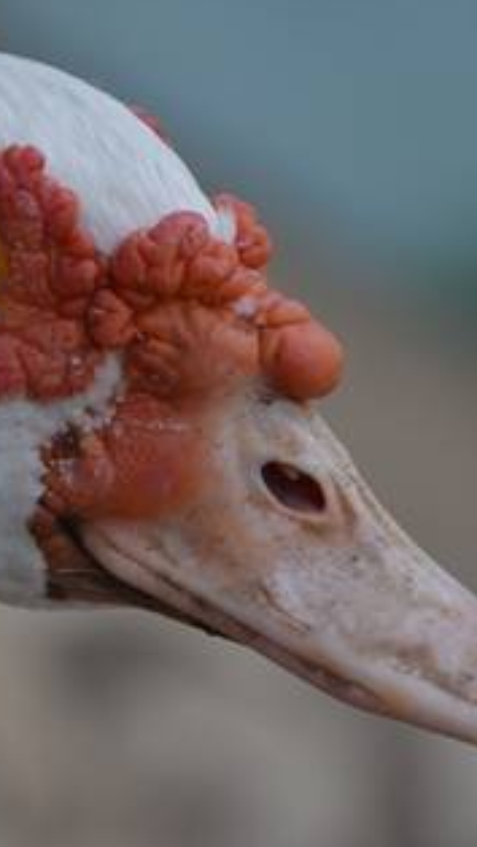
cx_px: 84
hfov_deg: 3.9
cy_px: 483
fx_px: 7072
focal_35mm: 315
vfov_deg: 6.8
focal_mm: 105
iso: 400
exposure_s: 1/500
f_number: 5.6
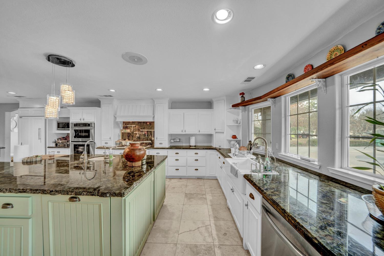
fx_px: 128
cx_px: 192
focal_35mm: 12
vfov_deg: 90.0
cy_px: 128
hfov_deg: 112.6
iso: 100
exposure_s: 1/10
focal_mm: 12
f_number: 4.5
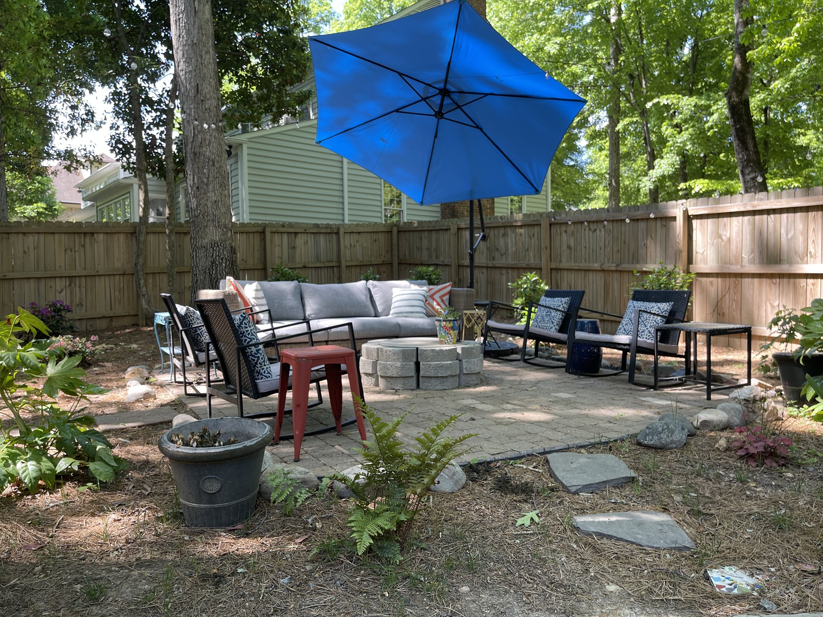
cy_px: 308
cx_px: 412
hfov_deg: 67.3
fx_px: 618
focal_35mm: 26
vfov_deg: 53.1
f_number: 1.6
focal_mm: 5.1
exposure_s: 1/185
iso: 32
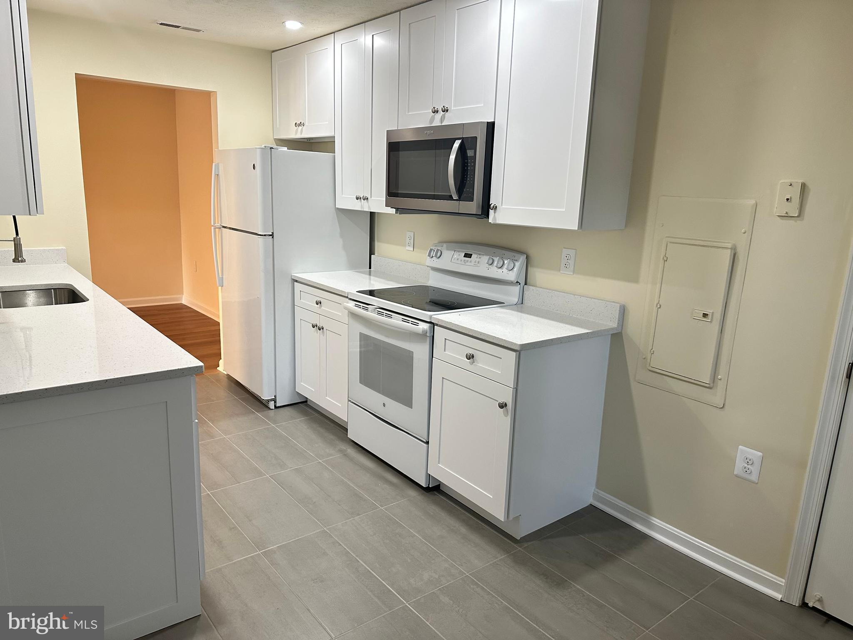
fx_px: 591
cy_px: 320
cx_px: 426
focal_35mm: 24
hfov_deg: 71.6
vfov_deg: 56.8
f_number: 1.78
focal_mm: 6.86
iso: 200
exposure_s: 1/120
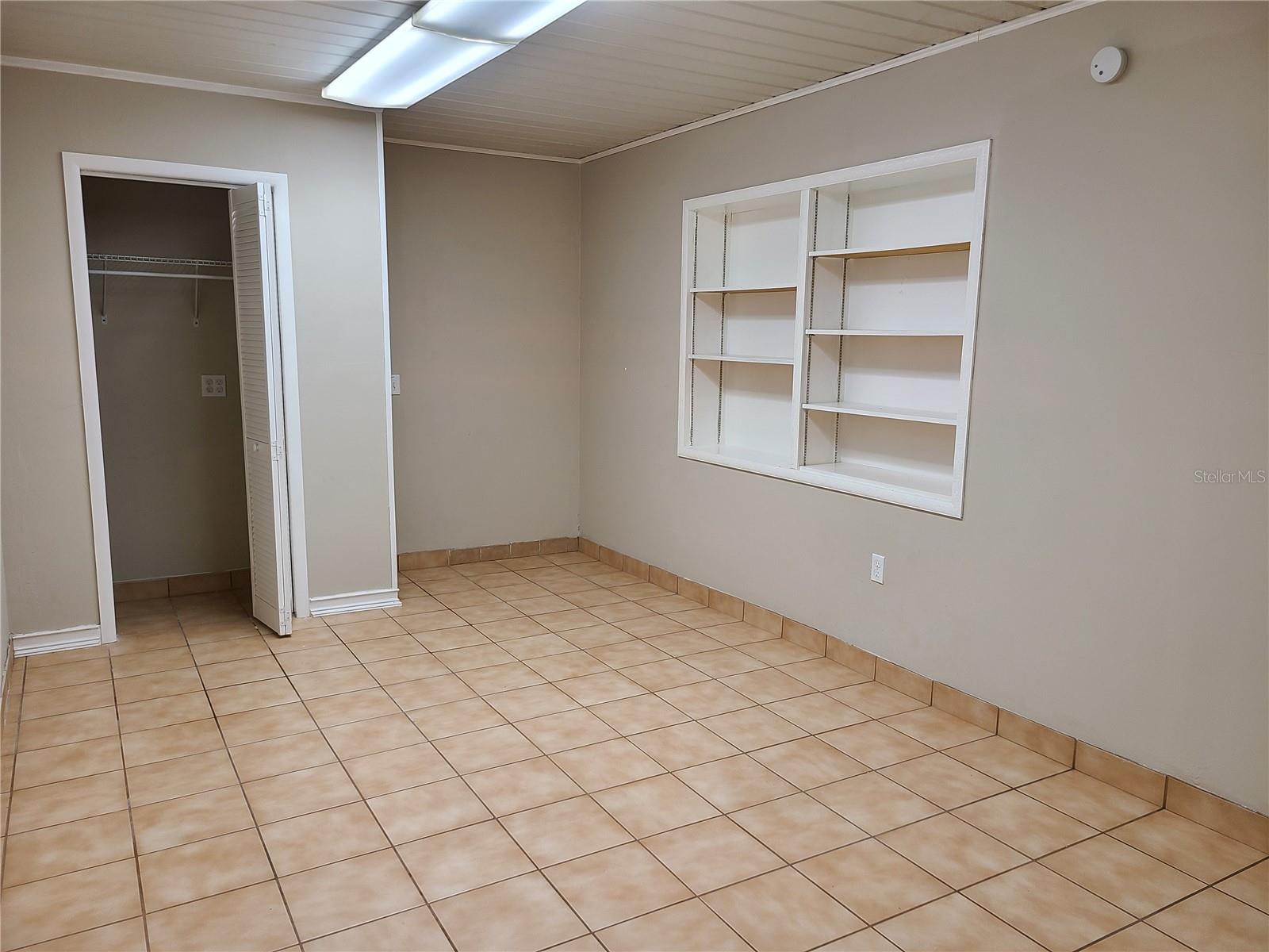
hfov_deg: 67.3
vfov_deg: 53.1
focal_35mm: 26
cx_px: 634
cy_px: 476
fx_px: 953
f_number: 1.8
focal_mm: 5.4
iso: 64
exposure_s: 1/59
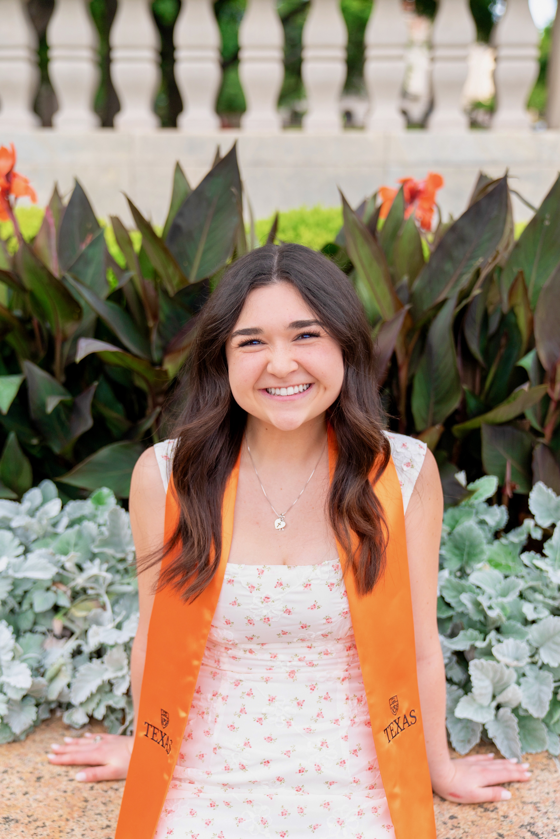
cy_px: 420
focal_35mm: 41
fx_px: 957
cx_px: 280
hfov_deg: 32.6
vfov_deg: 47.4
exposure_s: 1/400
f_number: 2.8
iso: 200
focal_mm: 41
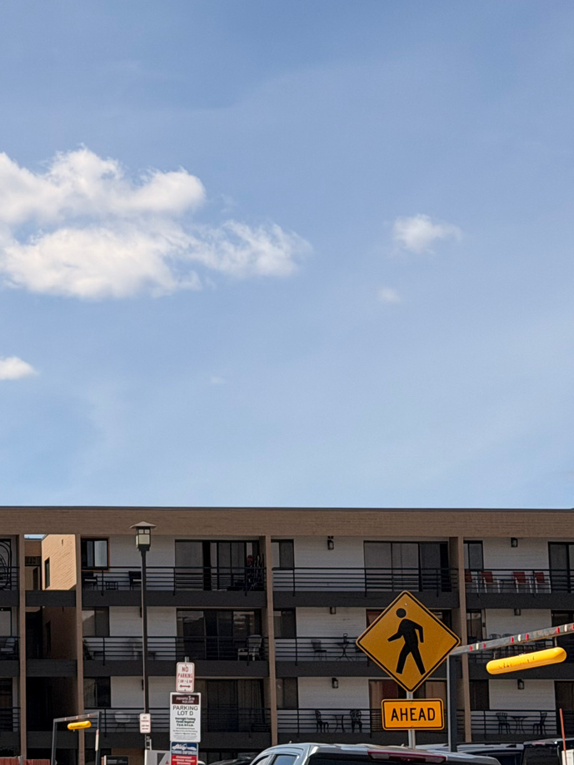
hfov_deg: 13.5
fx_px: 2366
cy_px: 465
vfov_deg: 18.4
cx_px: -112
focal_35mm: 107
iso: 64
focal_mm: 6.76
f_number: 1.78
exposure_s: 1/7874
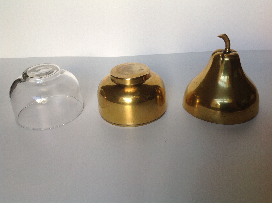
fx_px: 275
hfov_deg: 52.7
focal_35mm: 35
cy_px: 102
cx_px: 136
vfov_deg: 40.6
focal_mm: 4.28
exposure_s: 1/120
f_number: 2.4
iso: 64
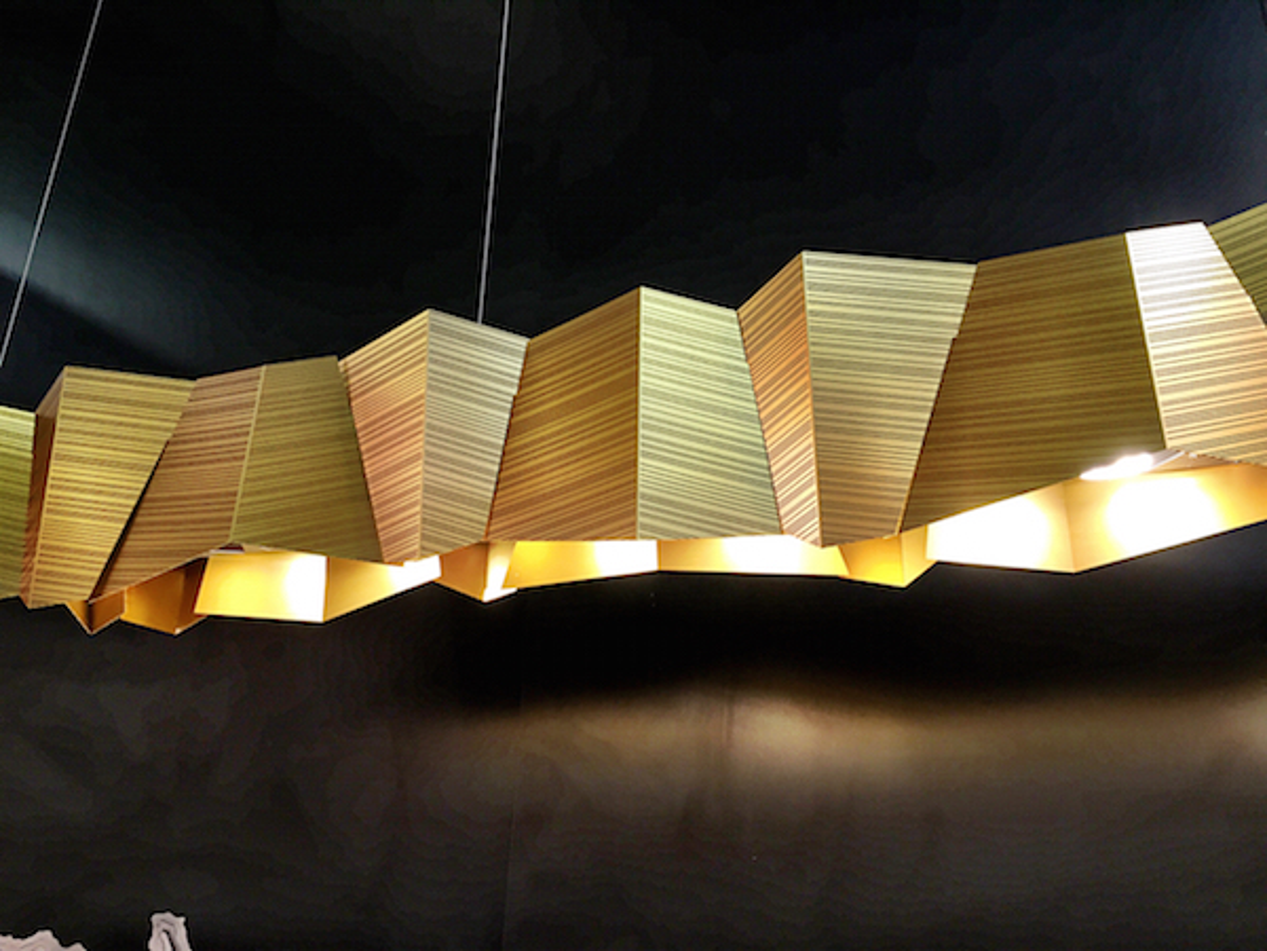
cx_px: 634
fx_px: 1061
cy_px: 476
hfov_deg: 61.7
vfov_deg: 48.2
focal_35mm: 29
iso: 64
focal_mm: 4.15
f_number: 2.2
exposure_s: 1/30
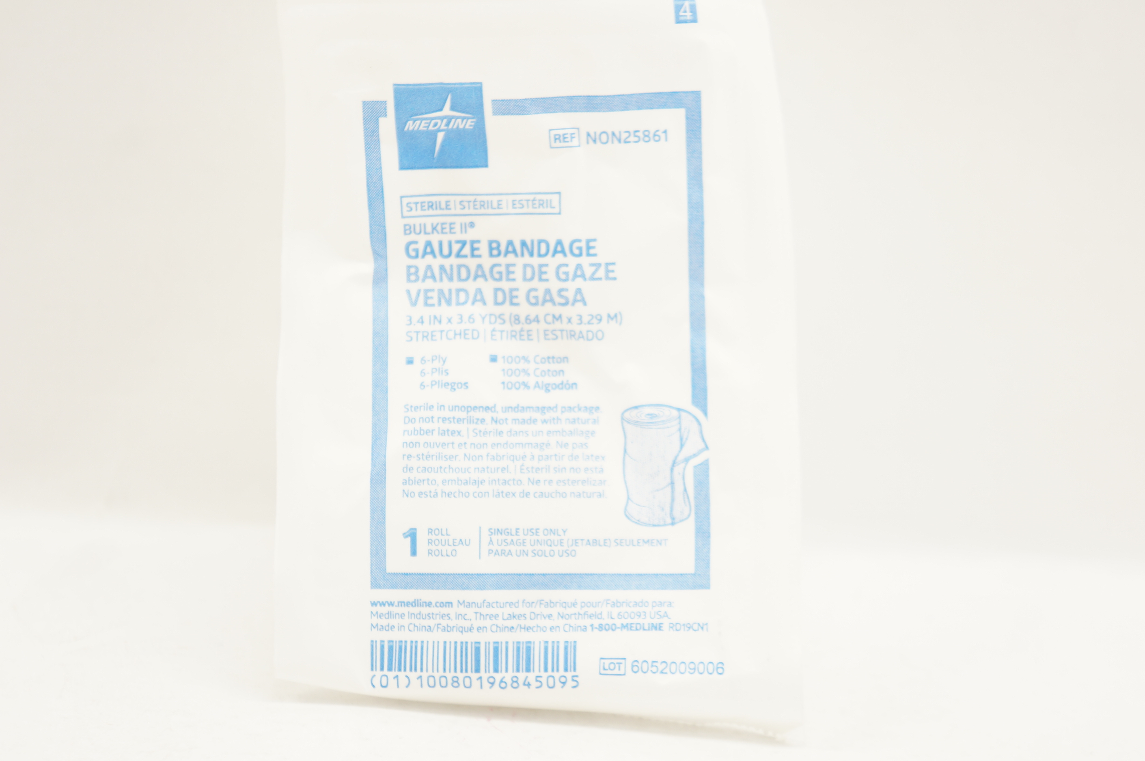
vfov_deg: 16.5
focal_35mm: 82
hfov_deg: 24.6
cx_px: 572
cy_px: 380
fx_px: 2621
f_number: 5.6
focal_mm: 55
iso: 200
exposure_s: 1/30
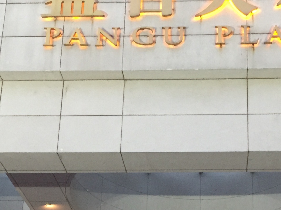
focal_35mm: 80
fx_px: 649
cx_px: 190
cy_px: 246
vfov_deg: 17.6
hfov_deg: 24.3
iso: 250
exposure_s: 1/33
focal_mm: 4.15
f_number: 2.2
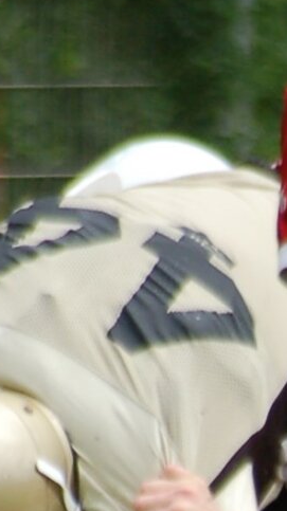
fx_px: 29076
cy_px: 694
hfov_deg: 0.6
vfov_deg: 1.0
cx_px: 575
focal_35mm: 2145
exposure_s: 1/800
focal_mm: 300
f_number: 5.6
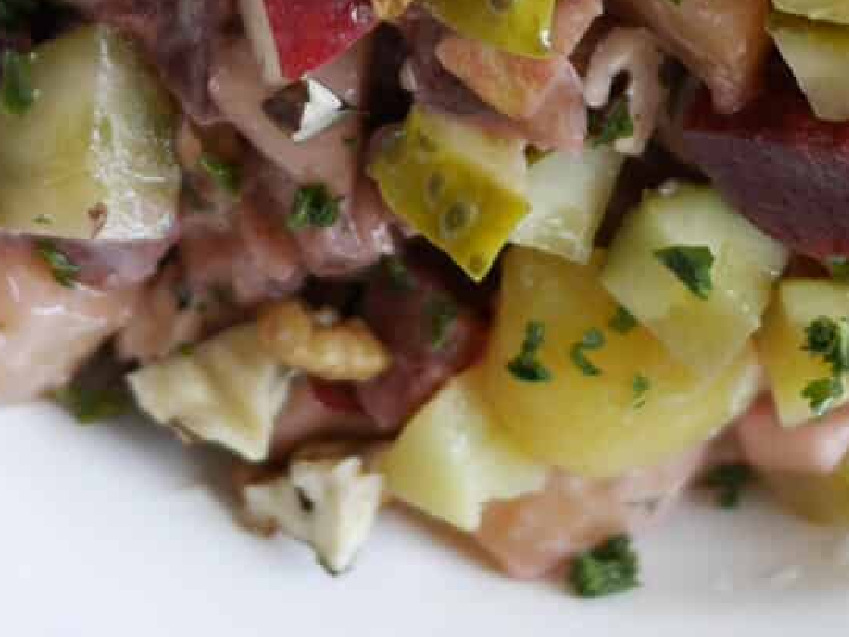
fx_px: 4638
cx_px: 357
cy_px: -535
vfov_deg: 7.6
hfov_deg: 10.5
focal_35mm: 189
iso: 200
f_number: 1.7
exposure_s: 1/160
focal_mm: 20
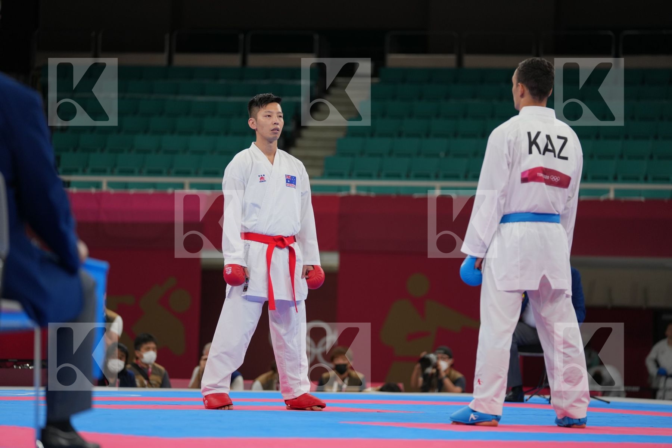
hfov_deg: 14.7
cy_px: 224
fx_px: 2613
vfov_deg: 9.8
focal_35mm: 140
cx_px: 336
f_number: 2.8
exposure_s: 1/1000
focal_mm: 140
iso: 640
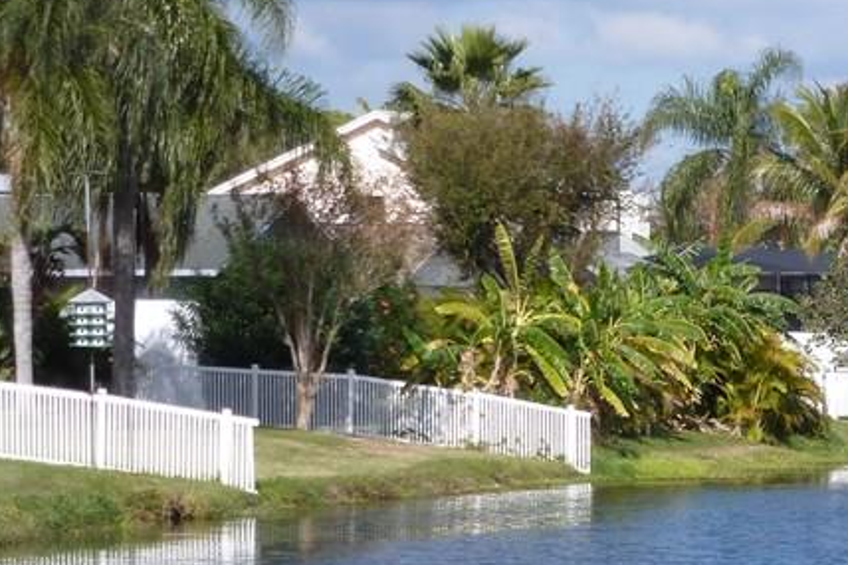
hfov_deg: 7.9
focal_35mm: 259
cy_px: 541
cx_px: 971
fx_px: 6098
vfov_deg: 5.3
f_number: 5
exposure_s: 1/400
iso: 100
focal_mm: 18.7
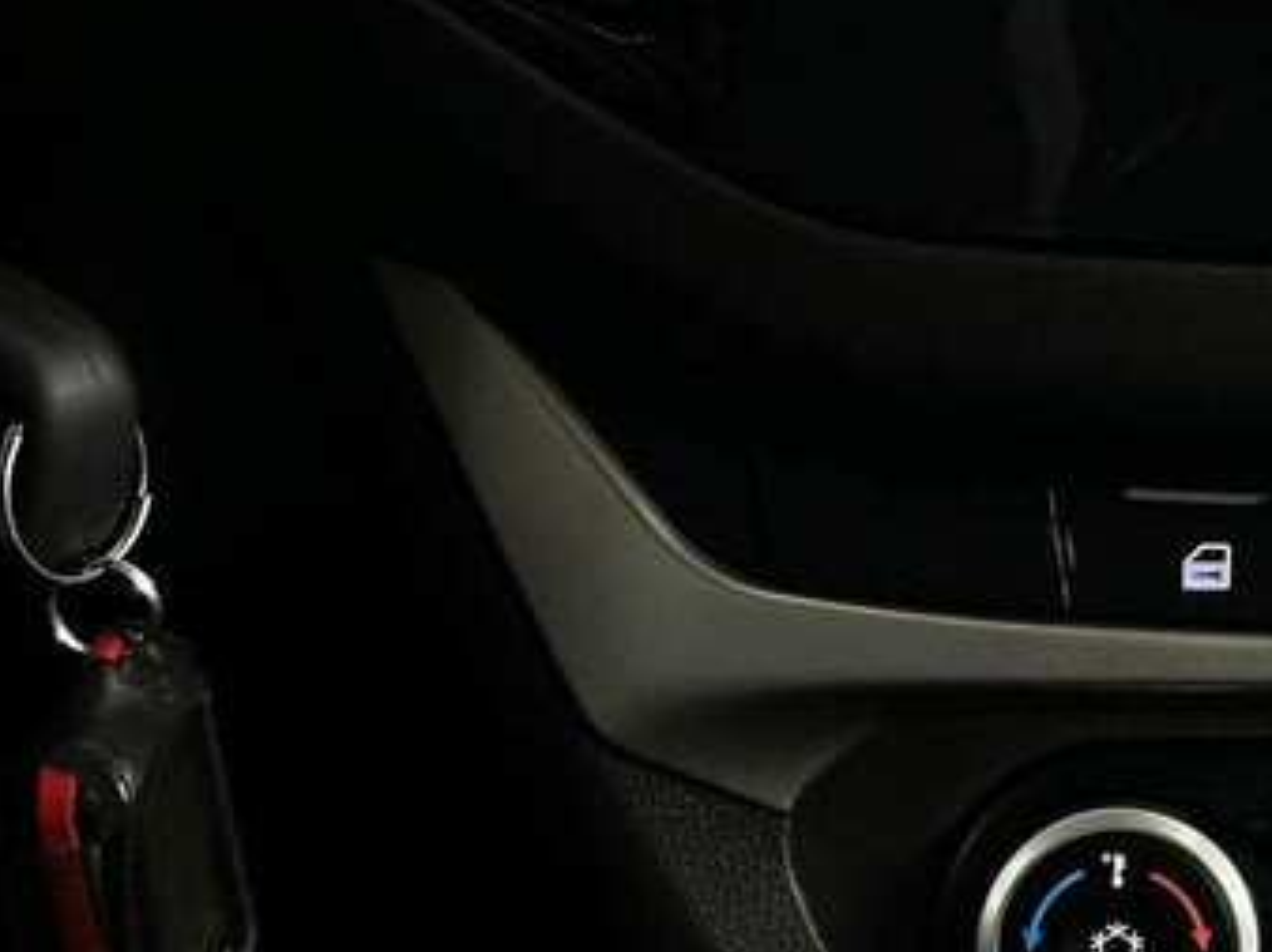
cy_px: 28
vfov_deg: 11.5
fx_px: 4700
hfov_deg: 14.9
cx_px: 1535
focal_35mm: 128
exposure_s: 1/50
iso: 200
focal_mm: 6.86
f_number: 1.78
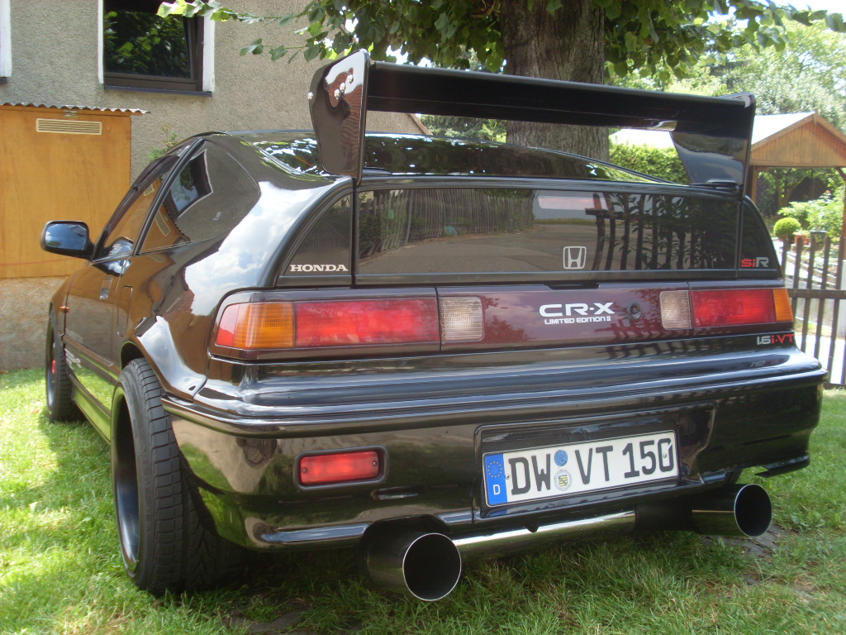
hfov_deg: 49.0
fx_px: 929
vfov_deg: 37.7
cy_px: 318
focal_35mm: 38
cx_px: 423
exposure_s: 1/250
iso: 80
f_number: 3
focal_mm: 6.3
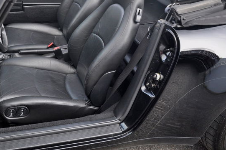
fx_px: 280
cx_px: 78
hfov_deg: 43.4
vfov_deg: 29.7
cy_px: 46
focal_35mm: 45
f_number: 7.1
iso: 500
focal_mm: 21
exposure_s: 1/40
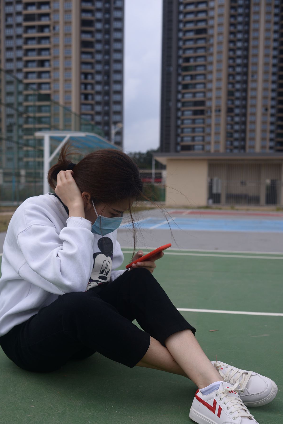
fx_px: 483
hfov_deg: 32.6
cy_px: 245
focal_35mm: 41
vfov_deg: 47.2
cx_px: 130
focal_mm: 35
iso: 125
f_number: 5.6
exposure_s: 1/800
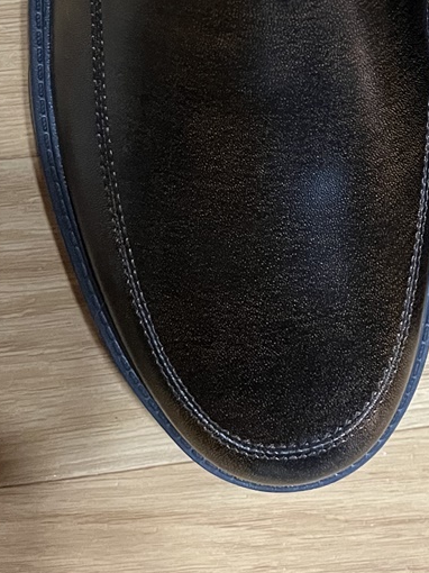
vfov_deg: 25.1
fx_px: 1125
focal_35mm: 68
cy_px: -154
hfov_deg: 20.7
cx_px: 455
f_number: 1.6
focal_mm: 5.1
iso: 500
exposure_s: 1/30
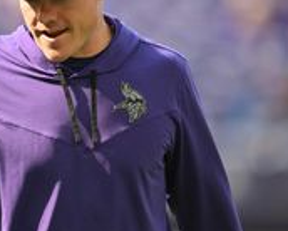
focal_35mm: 873
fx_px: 7450
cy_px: 115
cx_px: -10
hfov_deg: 2.2
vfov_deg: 1.8
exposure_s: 1/1600
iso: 800
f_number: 2.8
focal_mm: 400
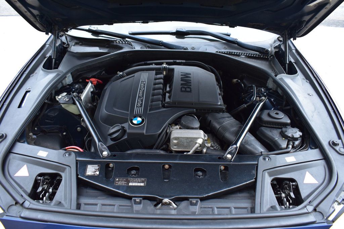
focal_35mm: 30
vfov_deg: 43.6
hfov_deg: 61.9
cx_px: 172
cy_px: 114
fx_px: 287
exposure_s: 1/15
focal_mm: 20
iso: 400
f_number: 6.3
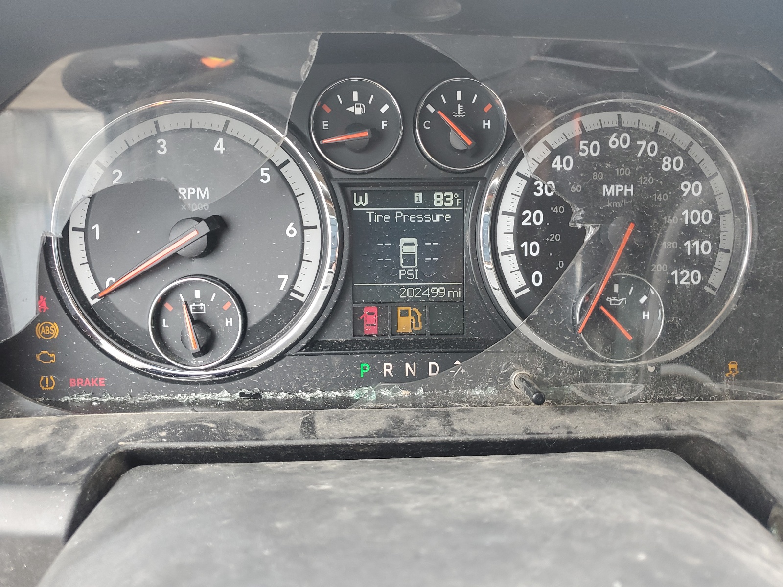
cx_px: 392
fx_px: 588
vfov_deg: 53.1
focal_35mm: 26
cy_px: 294
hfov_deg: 67.3
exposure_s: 1/120
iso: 62
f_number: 1.5
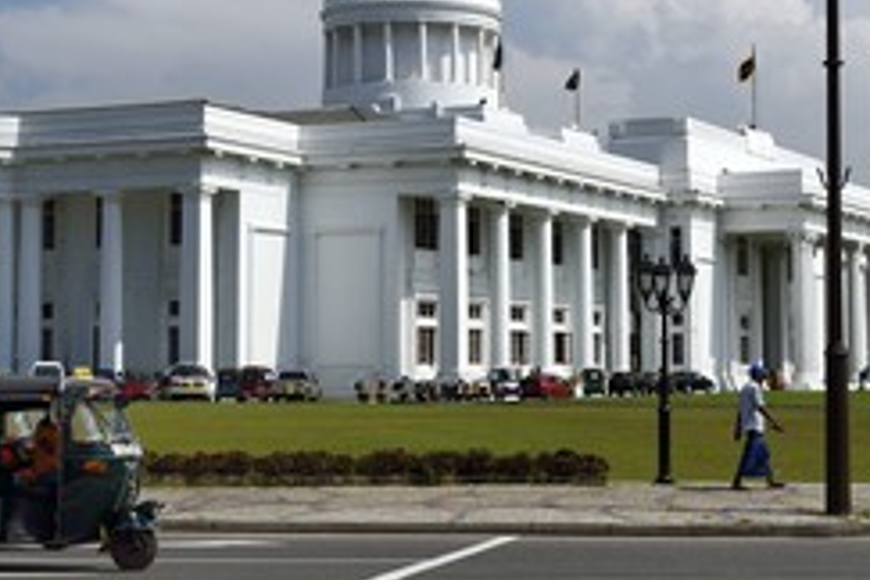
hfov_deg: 29.2
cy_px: 168
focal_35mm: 69
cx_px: 362
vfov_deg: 19.6
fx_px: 1667
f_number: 13
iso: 200
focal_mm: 40
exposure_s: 1/400
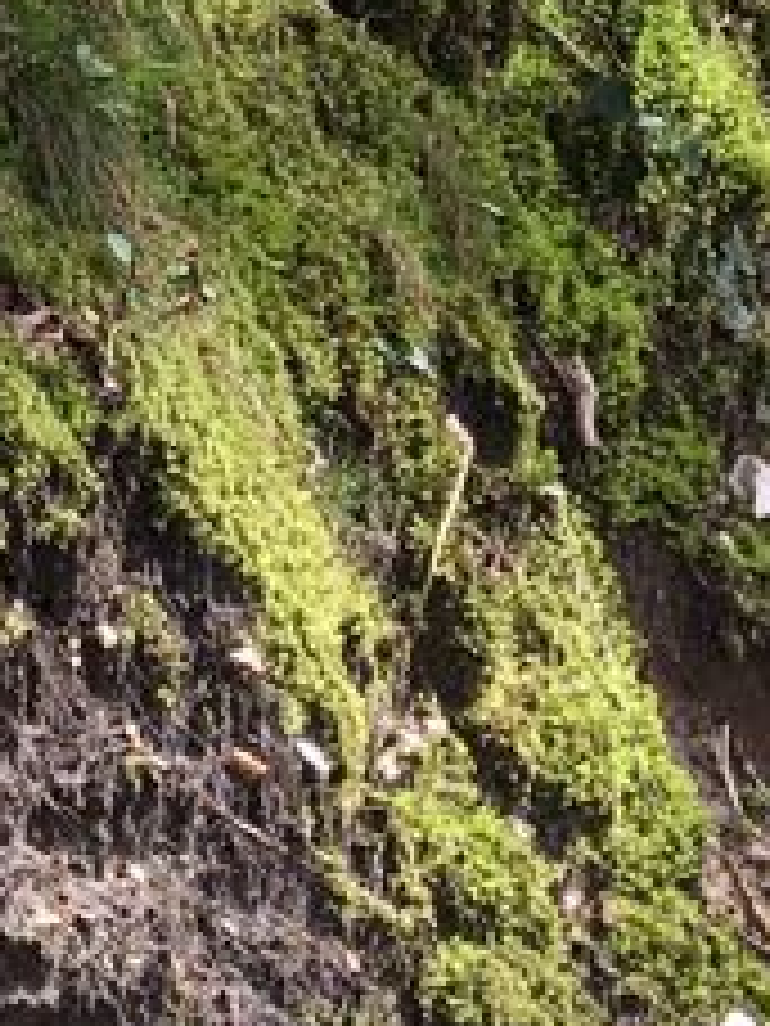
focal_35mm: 163
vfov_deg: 11.2
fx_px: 4834
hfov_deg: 9.0
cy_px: -922
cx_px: -18
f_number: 2.2
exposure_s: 1/351
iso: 25
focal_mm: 4.15
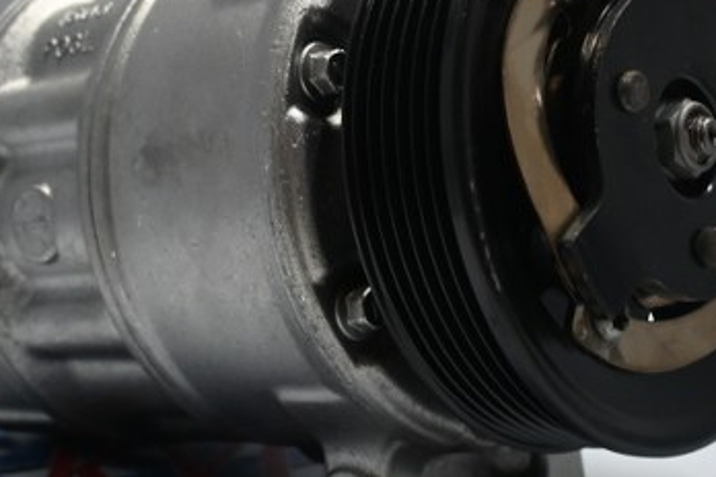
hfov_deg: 23.6
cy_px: 122
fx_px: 1713
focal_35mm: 86
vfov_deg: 15.8
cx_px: 302
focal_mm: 25
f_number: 4.2
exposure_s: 1/125
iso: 1000
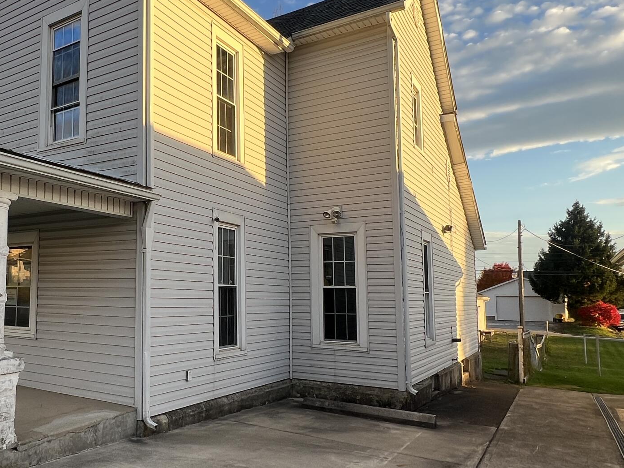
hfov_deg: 60.2
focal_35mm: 28
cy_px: 249
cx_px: 160
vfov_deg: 49.7
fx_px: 505
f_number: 1.8
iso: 32
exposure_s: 1/252
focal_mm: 1.57
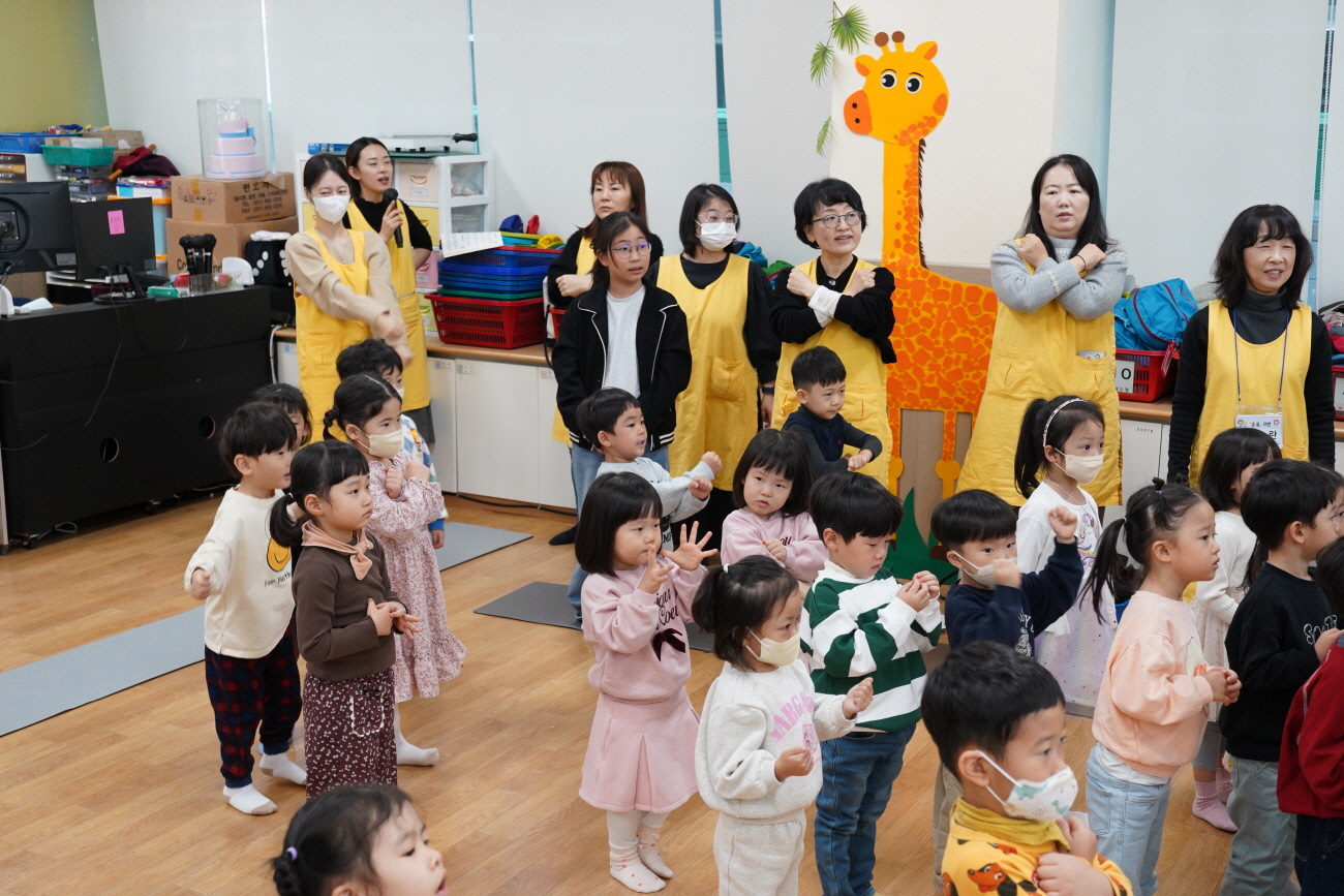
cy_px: 448
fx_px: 1680
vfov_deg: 29.9
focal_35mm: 45
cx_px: 672
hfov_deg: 43.6
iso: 2500
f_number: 5.6
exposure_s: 1/100
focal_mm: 45
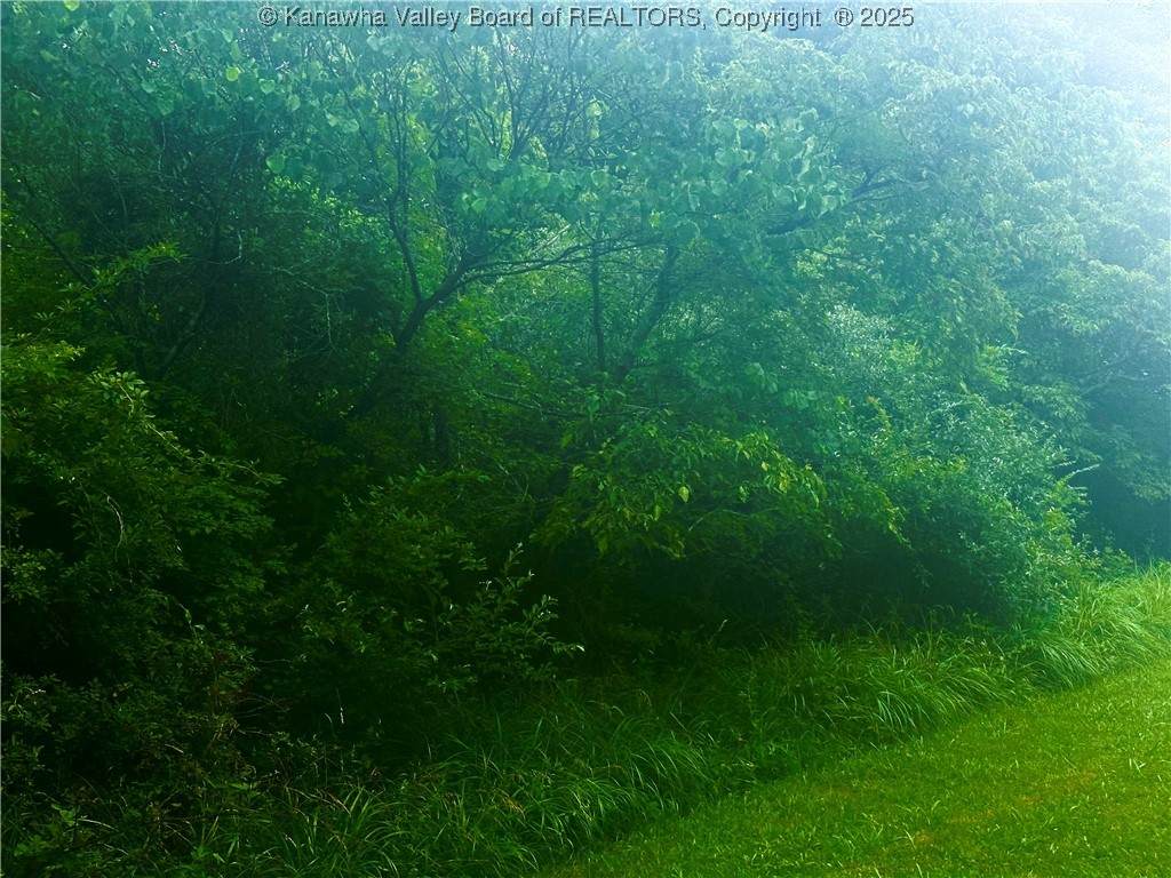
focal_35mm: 48
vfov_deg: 30.3
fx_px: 1624
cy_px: 439
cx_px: 586
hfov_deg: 39.7
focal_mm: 6.86
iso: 64
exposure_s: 1/651
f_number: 1.78
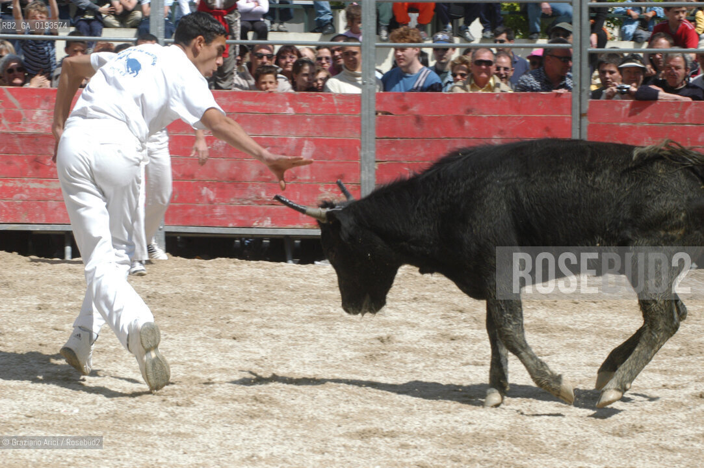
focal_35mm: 120
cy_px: 234
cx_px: 352
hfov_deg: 17.1
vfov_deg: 11.4
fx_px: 2344
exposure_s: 1/500
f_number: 11
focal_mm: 80
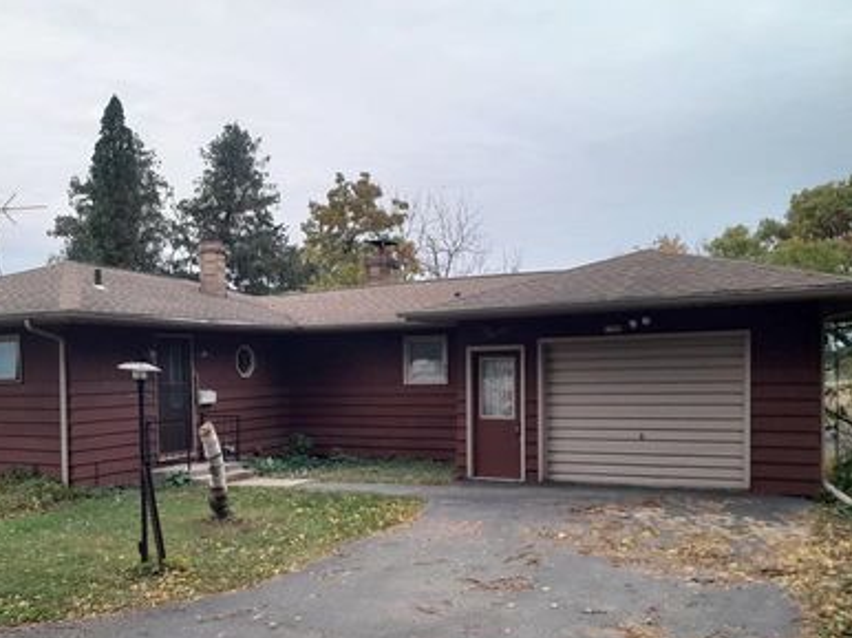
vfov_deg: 40.3
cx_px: 329
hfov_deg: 52.2
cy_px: 405
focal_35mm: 35
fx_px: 861
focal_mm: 4
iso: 200
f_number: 1.8
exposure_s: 1/60
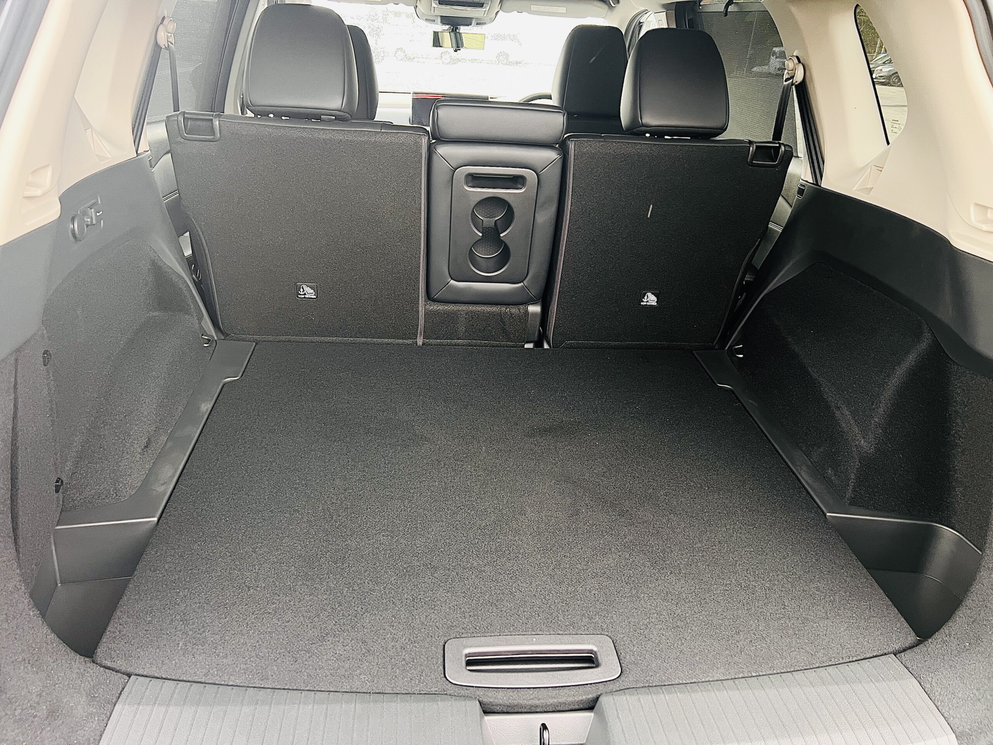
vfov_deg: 53.1
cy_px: 372
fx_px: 746
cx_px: 496
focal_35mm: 26
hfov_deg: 67.3
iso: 125
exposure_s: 1/70
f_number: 1.5
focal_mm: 5.7
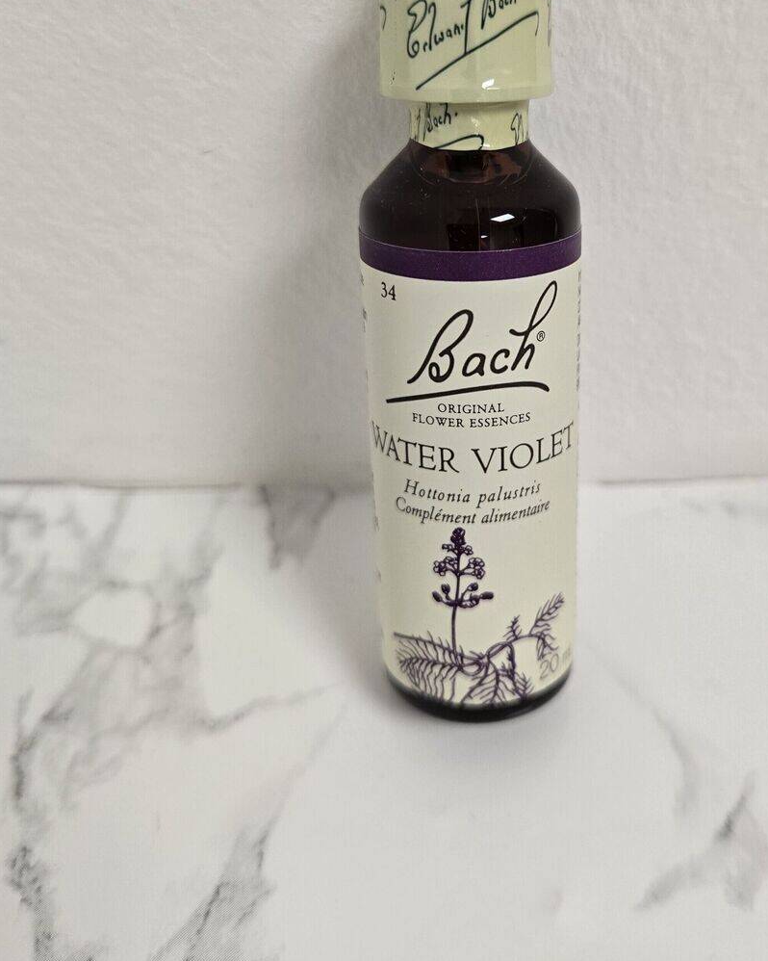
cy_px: 354
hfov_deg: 40.8
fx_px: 1023
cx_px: 481
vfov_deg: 49.7
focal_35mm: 36
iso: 160
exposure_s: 1/180
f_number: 1.8
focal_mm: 5.4
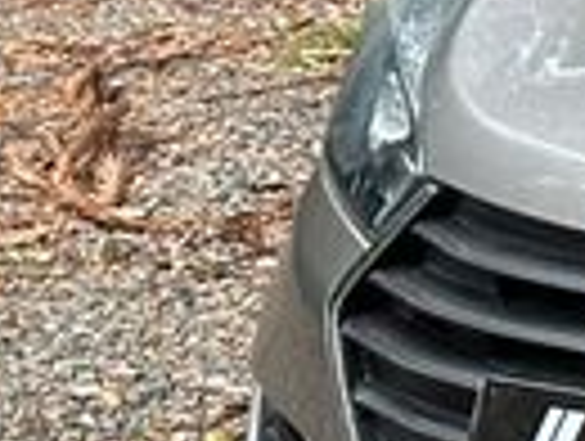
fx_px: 5062
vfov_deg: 5.0
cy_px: 72
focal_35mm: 299
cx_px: 1611
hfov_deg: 6.2
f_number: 1.78
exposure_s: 1/60
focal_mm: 6.86
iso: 250
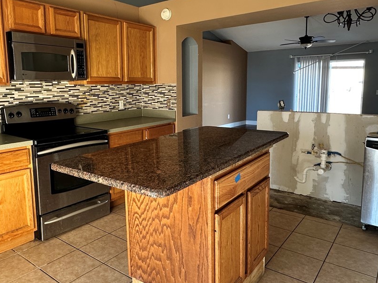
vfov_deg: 49.7
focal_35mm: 28
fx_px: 306
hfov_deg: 63.4
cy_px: 127
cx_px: 176
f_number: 2.2
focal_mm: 2.22
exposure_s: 1/99
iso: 200
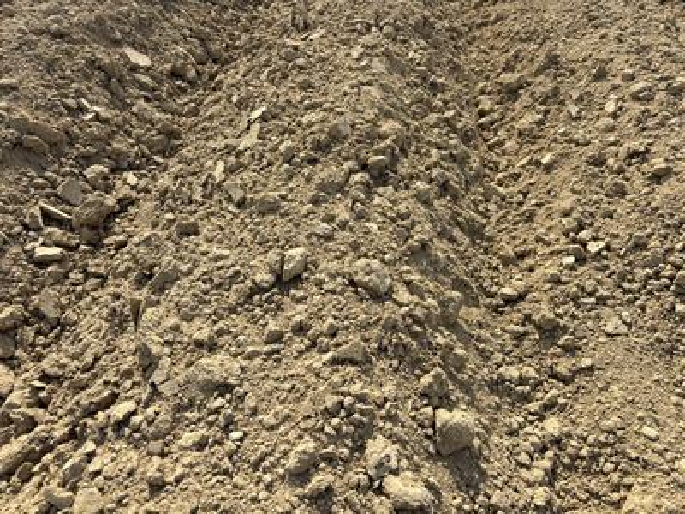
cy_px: 257
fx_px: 515
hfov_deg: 67.3
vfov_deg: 53.1
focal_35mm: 26
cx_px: 342
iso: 50
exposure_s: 1/2571
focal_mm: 5.96
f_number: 1.6
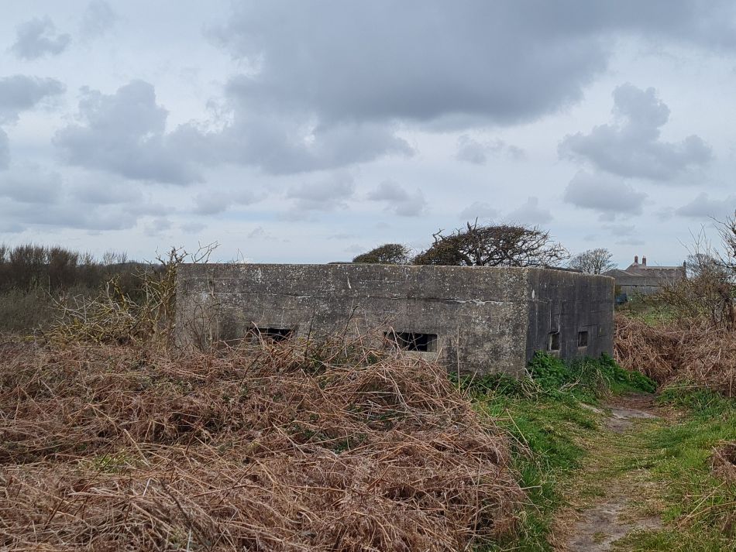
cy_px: 276
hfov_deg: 67.3
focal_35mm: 26
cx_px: 368
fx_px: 553
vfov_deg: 53.1
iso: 50
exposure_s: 1/2381
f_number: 1.8
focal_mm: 5.4
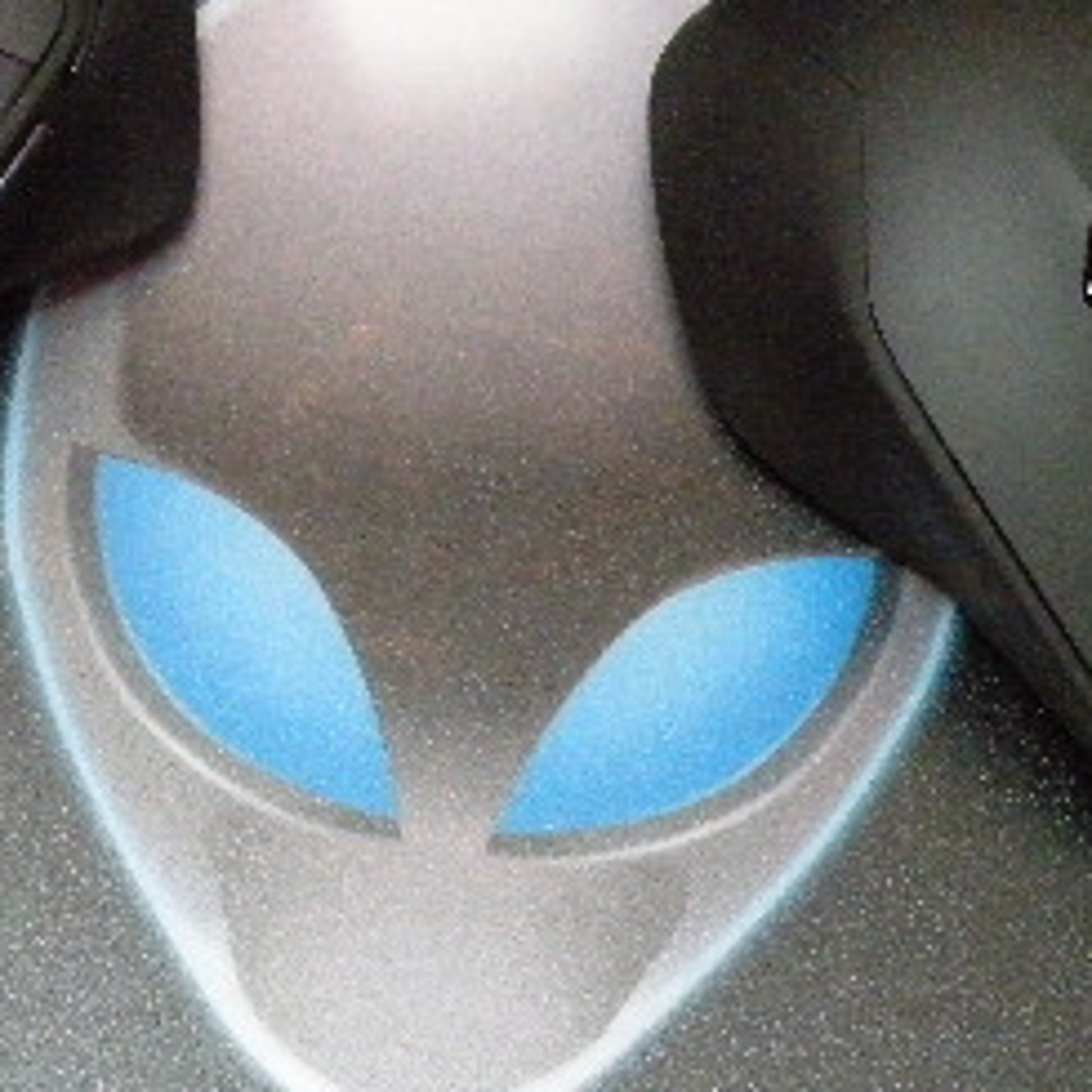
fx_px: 3462
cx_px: 397
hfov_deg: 17.9
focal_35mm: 97
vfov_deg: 17.9
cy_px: 700
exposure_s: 1/19.8
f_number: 3.2
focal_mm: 7.4
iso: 800
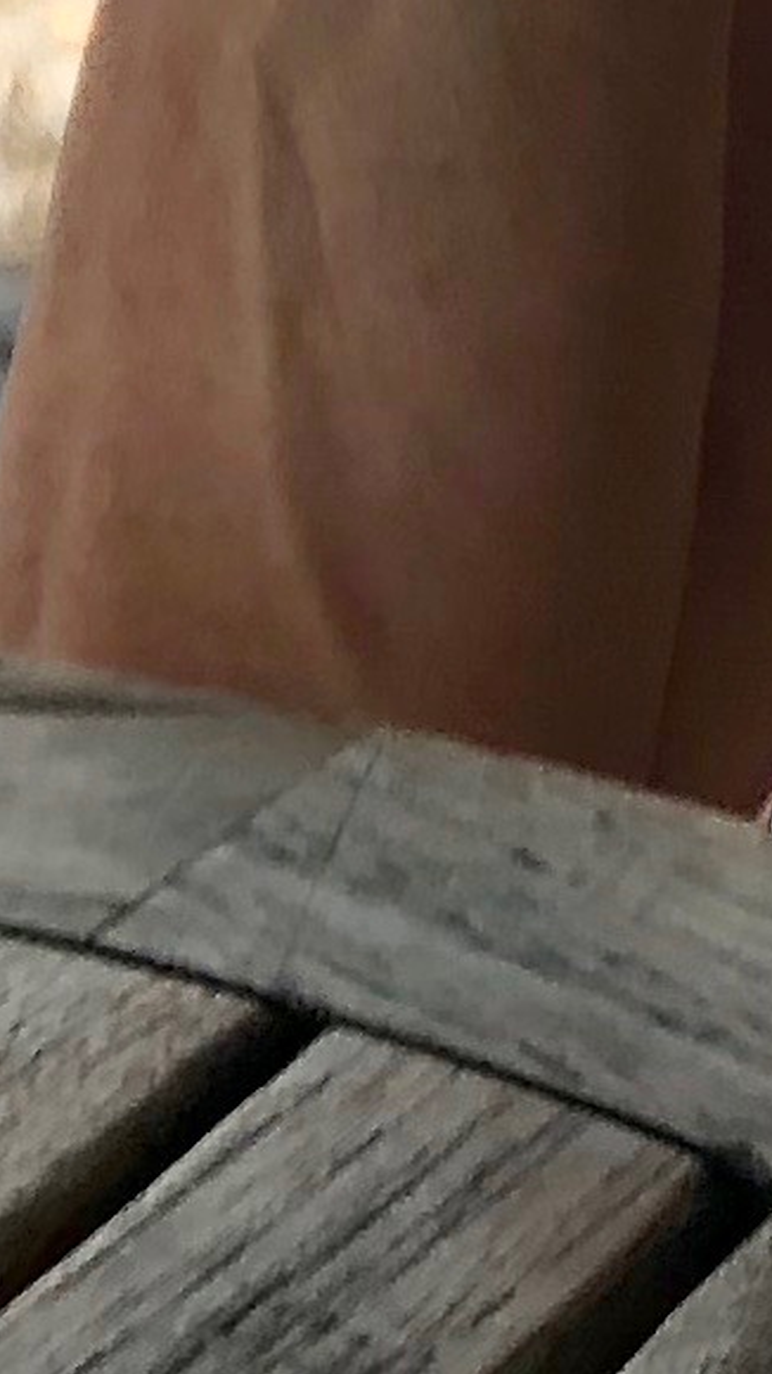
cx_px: -1260
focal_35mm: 212
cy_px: -763
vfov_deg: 9.8
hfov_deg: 5.5
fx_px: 7720
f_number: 1.8
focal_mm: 4
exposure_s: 1/762
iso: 20
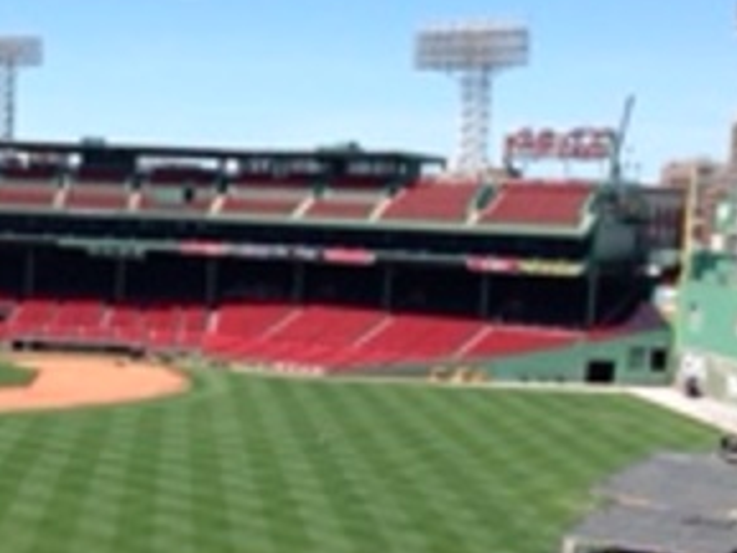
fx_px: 1555
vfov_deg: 20.2
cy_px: 331
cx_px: 181
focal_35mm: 73
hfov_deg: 26.3
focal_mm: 4.13
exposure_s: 1/1178
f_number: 2.4
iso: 50
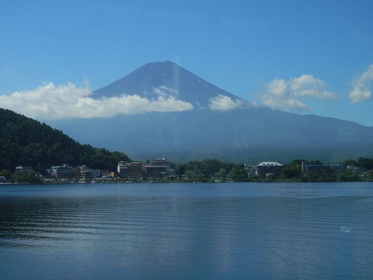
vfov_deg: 24.4
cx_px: 186
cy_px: 140
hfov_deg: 32.2
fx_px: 647
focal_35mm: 60
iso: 100
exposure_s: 1/125
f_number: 12
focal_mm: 10.8
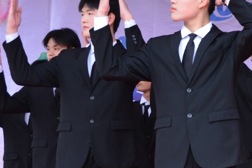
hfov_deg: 12.8
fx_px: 1090
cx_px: 309
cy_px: 149
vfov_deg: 8.8
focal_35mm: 156
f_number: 5.6
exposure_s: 1/125
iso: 220
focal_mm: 29
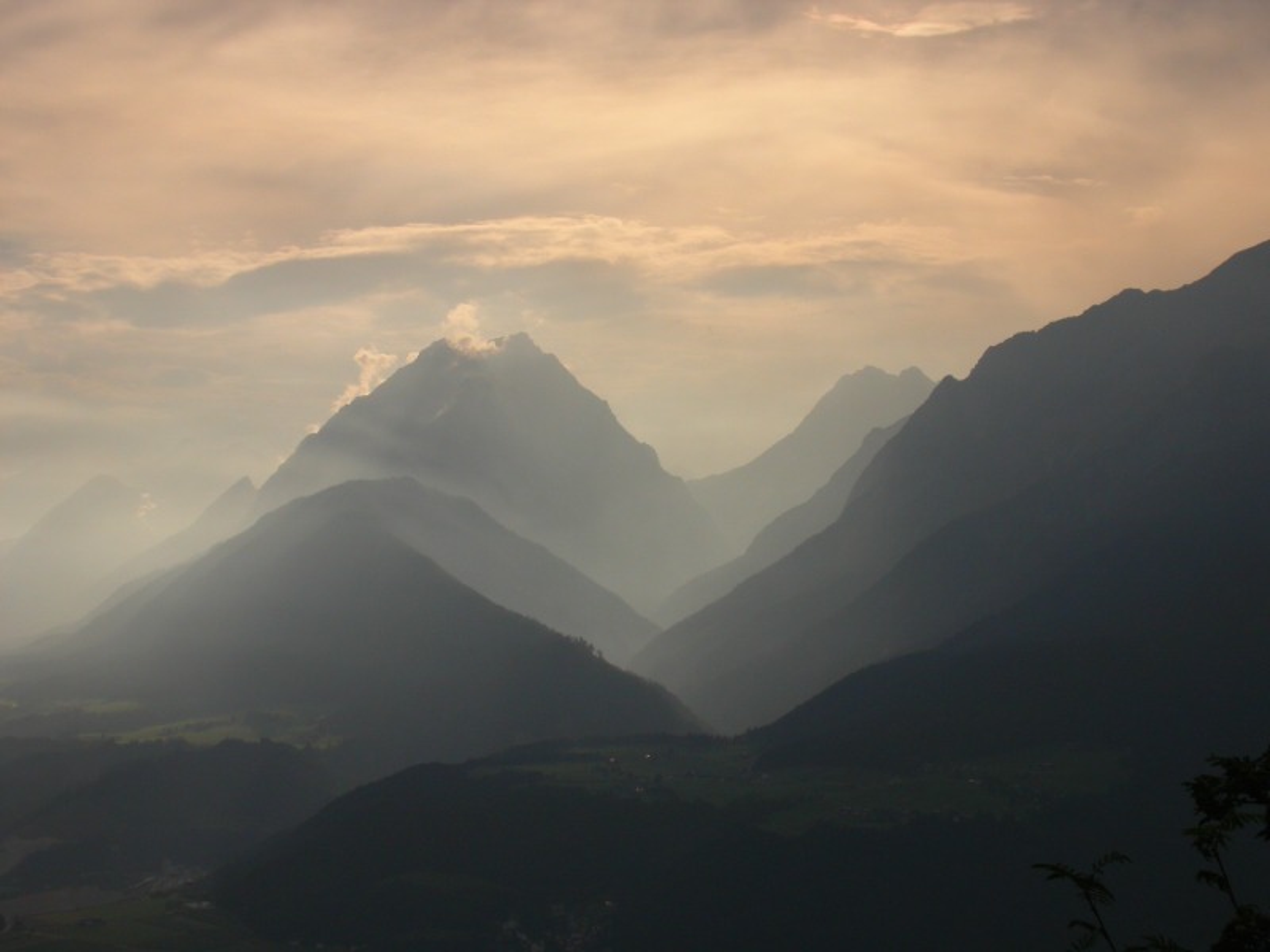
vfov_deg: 18.7
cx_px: 635
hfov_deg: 24.7
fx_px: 2898
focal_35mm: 79
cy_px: 476
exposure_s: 1/320
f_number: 10
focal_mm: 16.4
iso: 100
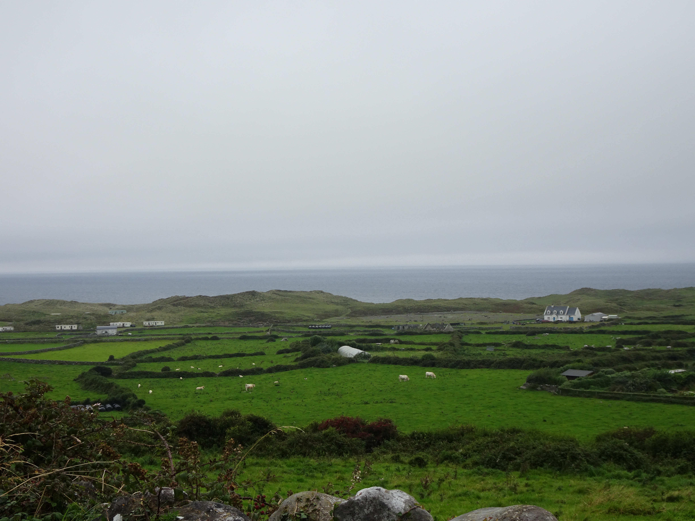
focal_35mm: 60
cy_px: 260
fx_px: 1205
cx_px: 348
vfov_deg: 24.4
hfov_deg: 32.2
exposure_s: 1/400
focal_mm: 10.23
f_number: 4.5
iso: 80
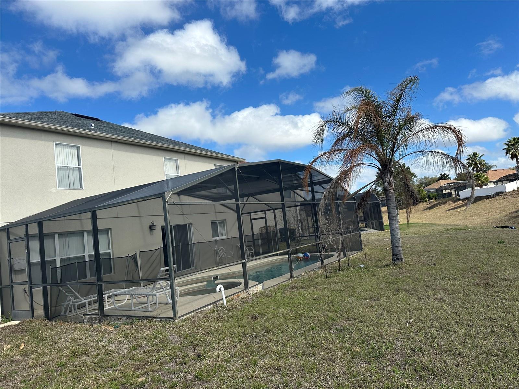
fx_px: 360
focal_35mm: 24
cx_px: 260
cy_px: 194
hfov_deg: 71.6
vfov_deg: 56.8
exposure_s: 1/4762
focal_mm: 6.86
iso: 80
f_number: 1.78
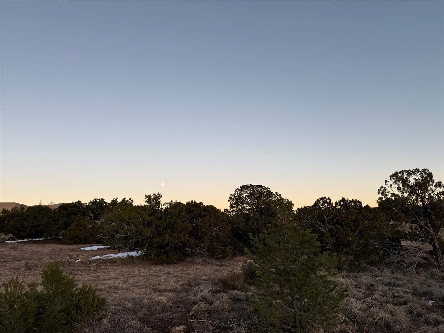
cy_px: 166
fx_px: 308
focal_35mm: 24
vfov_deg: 56.8
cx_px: 222
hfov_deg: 71.6
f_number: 1.78
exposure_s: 1/571
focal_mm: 6.76
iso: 80
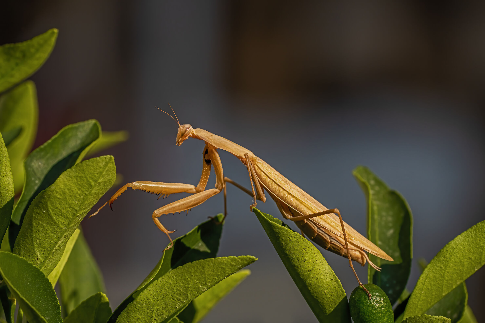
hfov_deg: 5.2
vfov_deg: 3.4
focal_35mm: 400
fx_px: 5388
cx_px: 242
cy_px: 162
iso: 640
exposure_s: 1/1000
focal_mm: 400
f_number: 10
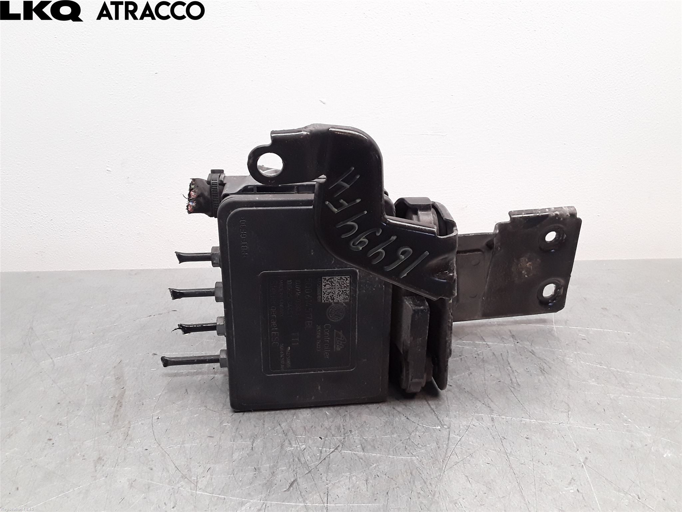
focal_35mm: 28
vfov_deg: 49.7
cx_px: 341
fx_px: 552
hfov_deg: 63.4
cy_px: 256
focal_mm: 2.91
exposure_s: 1/100
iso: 100
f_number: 1.9
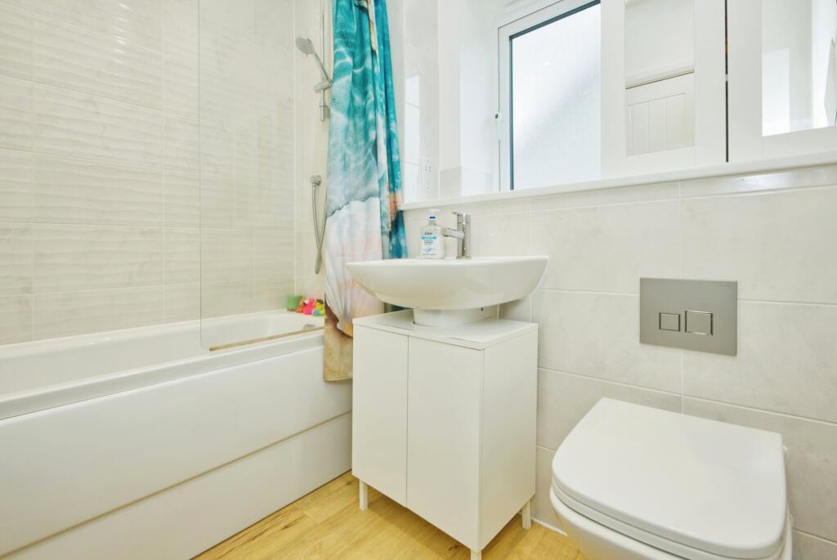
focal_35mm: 16
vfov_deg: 73.9
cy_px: 280
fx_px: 372
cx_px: 418
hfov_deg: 96.7
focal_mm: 16
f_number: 9
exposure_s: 1/50
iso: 400
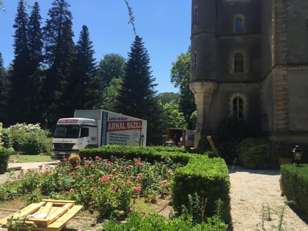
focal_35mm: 29
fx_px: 258
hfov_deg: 61.7
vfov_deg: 48.2
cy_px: 116
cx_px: 154
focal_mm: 4.15
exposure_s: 1/1364
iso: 32
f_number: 2.2
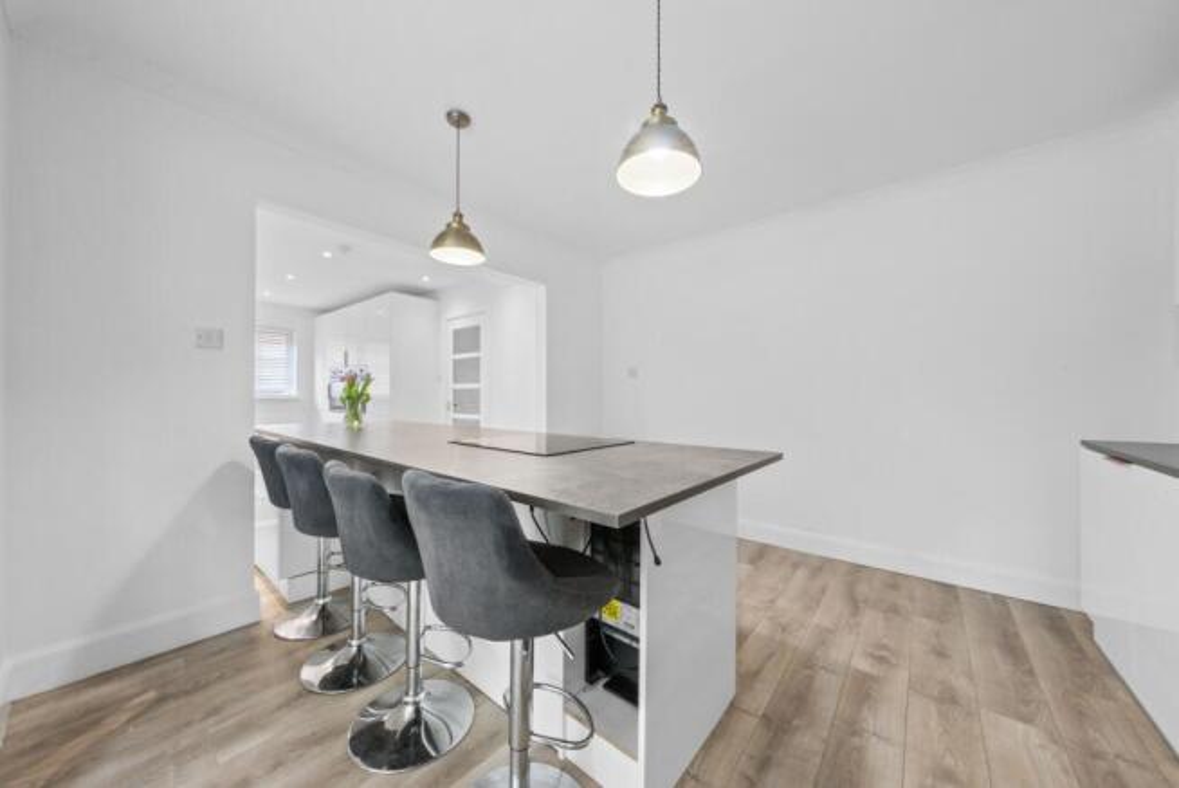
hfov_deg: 112.6
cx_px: 590
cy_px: 394
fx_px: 393
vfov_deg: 90.1
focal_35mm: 12
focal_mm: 12
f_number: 22
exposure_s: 1
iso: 800
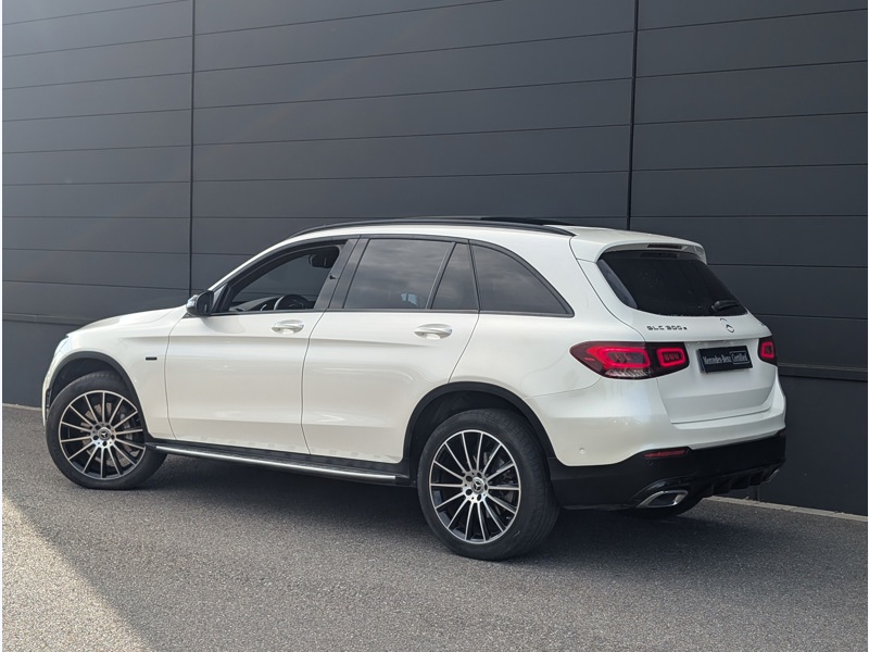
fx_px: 1230
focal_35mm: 49
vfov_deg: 29.7
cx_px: 434
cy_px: 326
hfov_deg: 38.9
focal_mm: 6.9
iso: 19
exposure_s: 1/510
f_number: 1.68
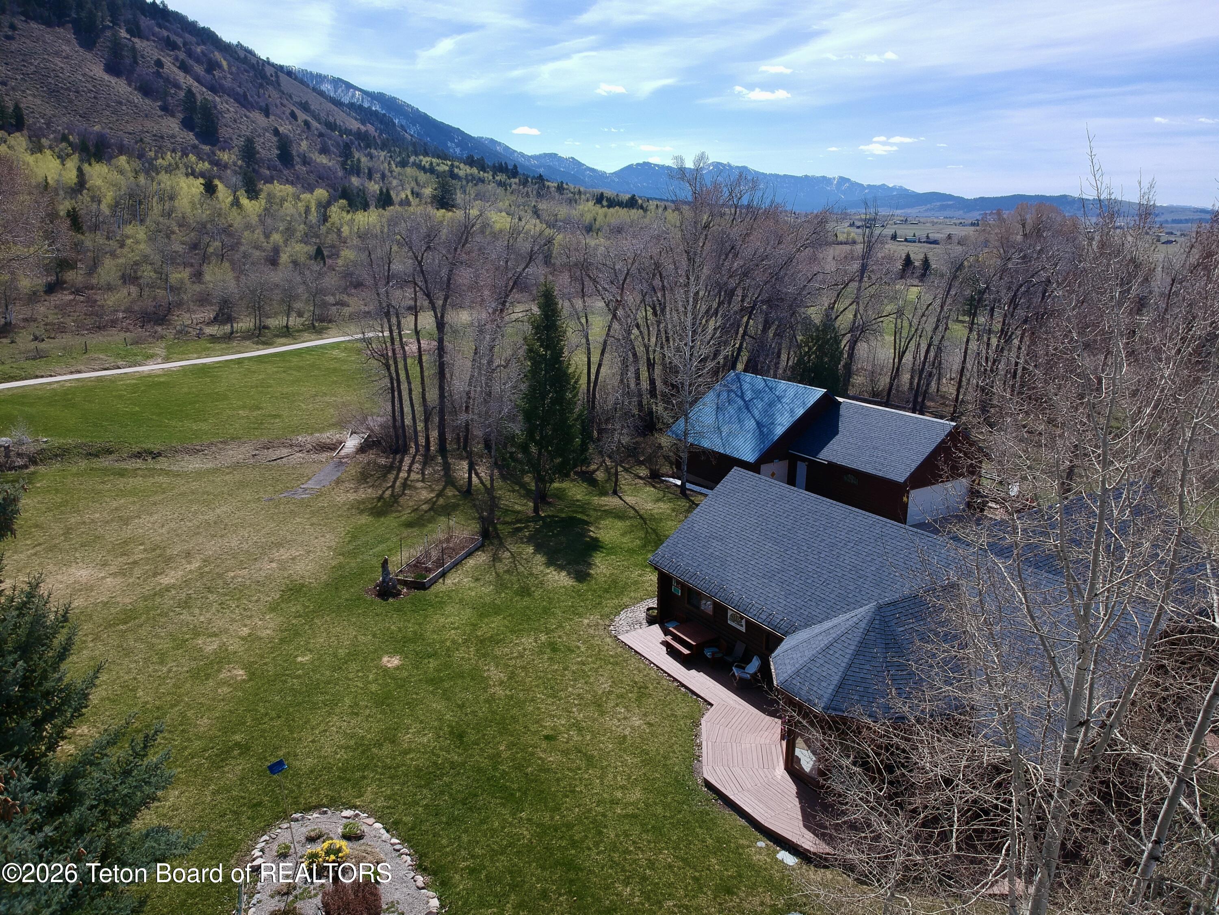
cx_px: 610
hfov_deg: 69.4
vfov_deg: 54.9
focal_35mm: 25
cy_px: 458
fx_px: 880
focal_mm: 4.49
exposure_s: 1/1250
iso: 100
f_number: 2.6
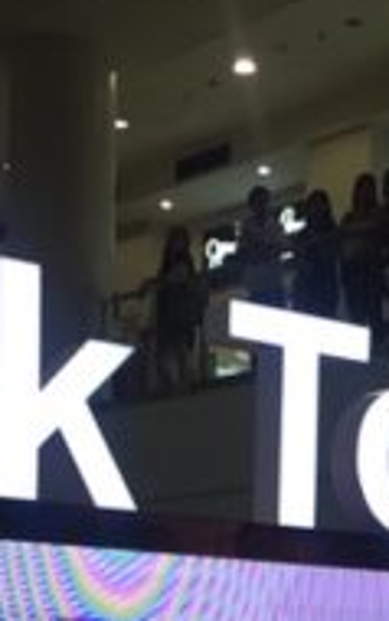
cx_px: 353
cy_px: 713
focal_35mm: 97
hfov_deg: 13.4
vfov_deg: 20.3
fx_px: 1643
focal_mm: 4.15
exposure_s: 1/40
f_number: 2.2
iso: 32
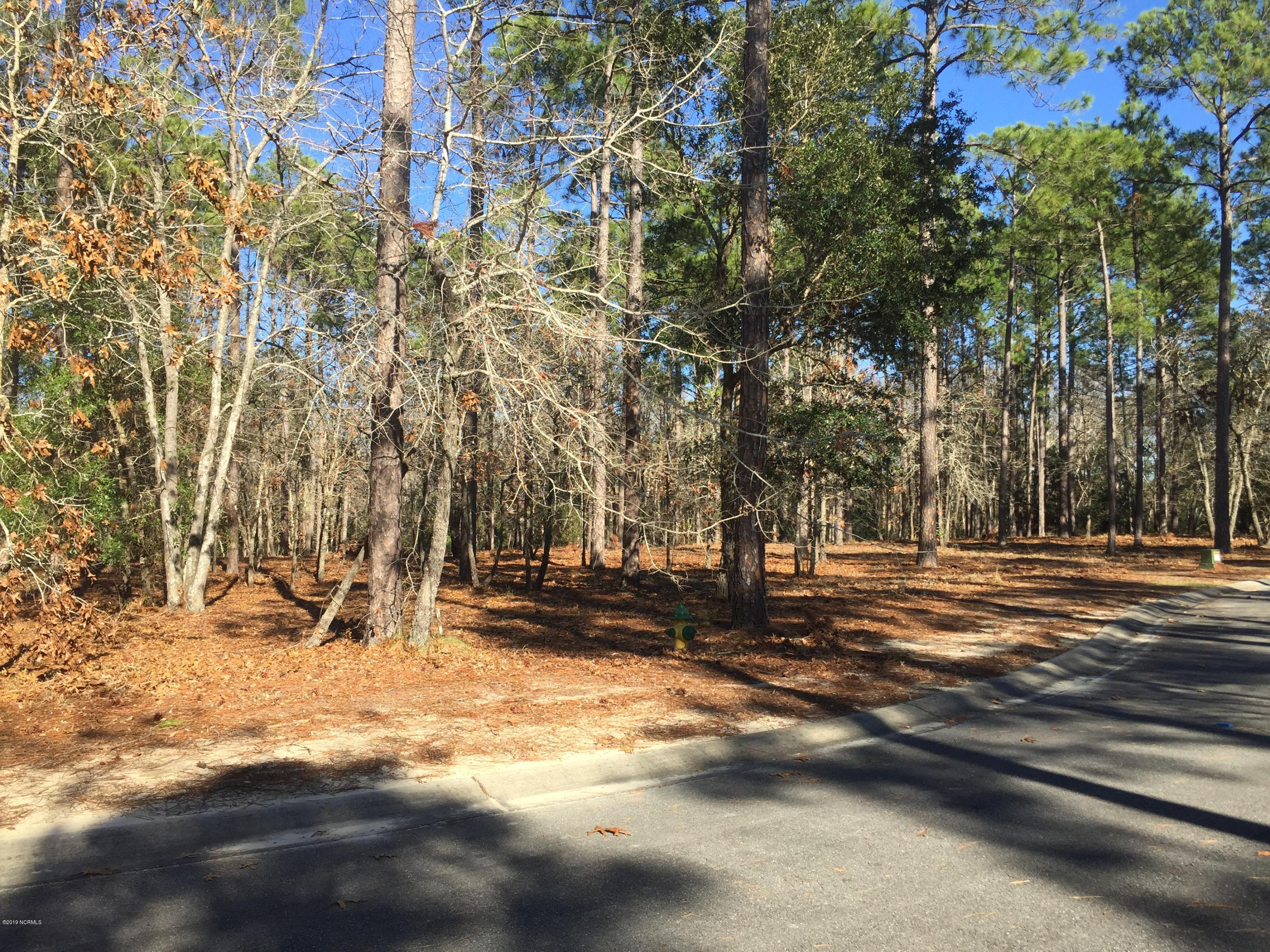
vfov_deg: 48.2
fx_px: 1064
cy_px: 476
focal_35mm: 29
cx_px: 635
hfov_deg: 61.7
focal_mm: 4.15
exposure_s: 1/898
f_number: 2.2
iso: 32
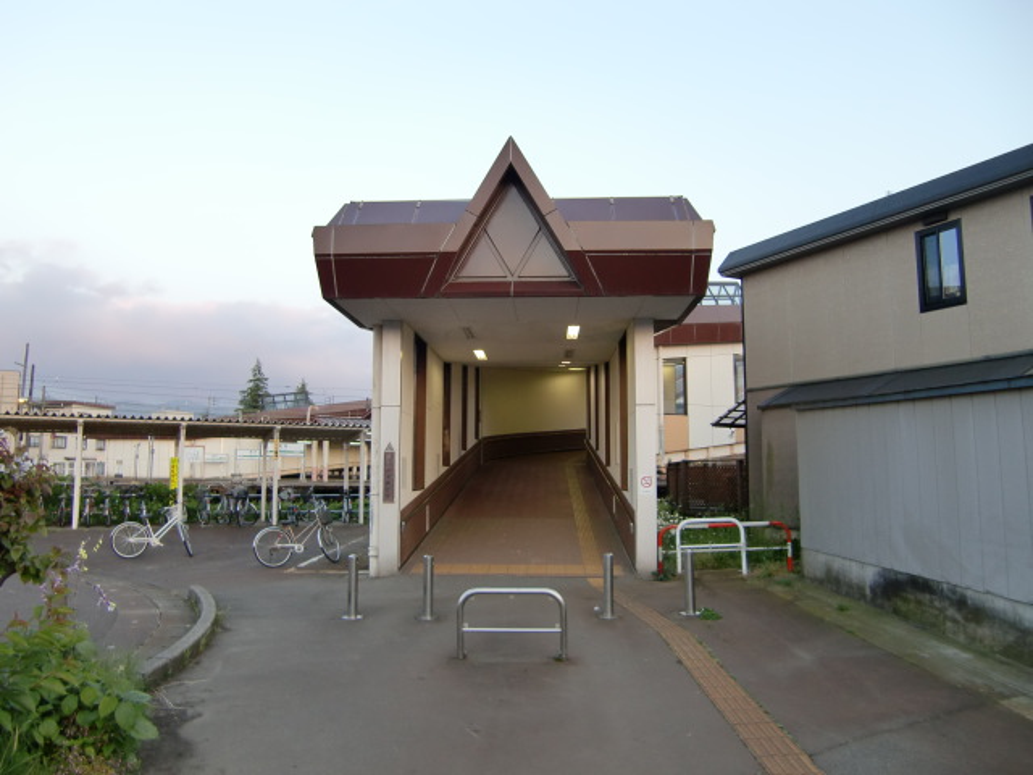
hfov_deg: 63.4
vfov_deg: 49.7
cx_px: 516
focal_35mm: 28
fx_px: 836
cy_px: 388
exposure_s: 1/60
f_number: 2.6
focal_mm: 4.9
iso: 80
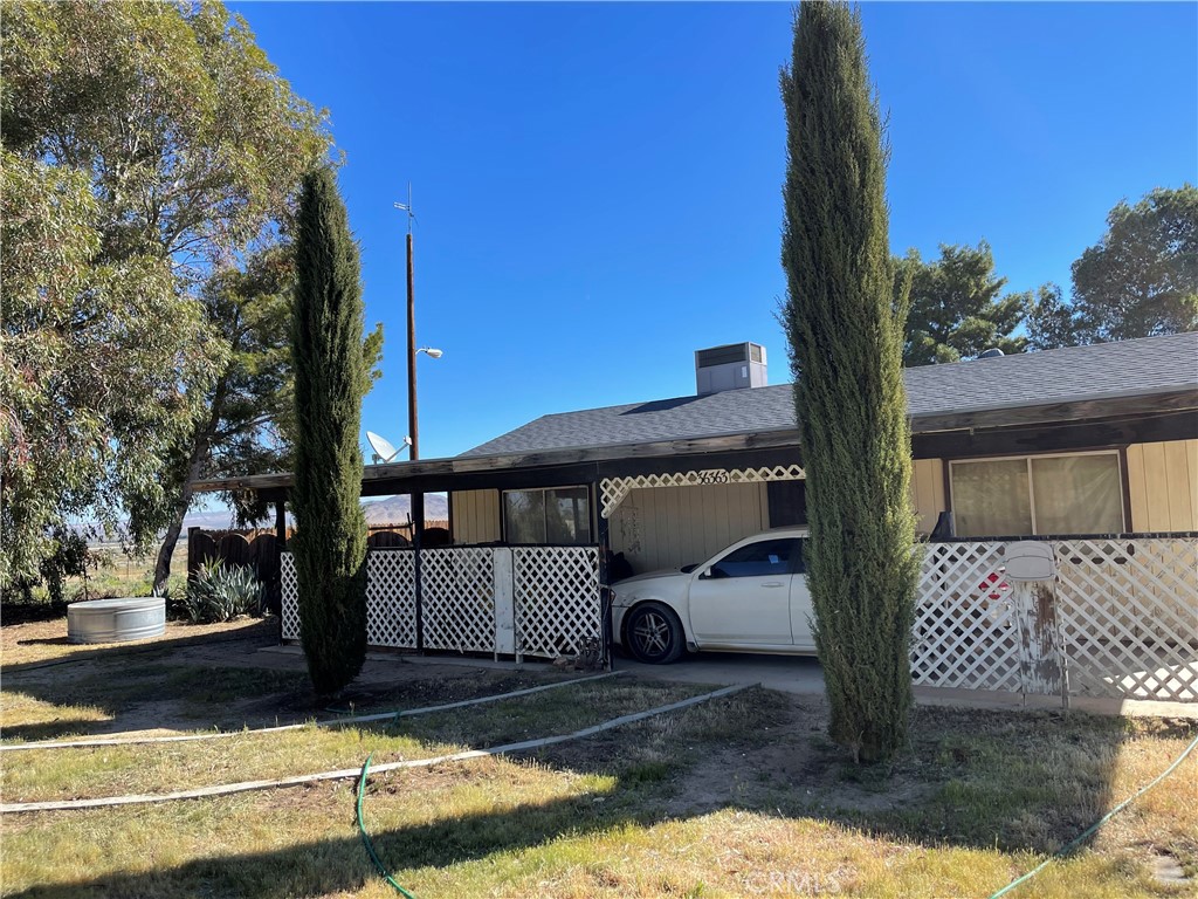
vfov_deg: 54.9
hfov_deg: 69.4
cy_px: 450
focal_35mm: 25
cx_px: 599
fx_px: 865
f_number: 1.6
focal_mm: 5.1
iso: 32
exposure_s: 1/2123
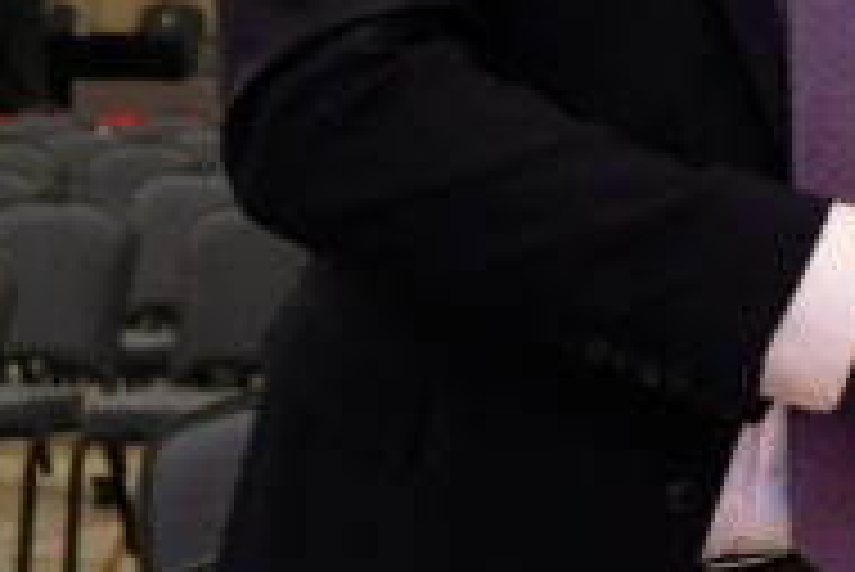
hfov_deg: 14.8
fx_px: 3090
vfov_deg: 10.4
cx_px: 1238
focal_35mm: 130
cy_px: -79
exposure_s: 1/125
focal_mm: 21.9
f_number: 4
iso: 4000
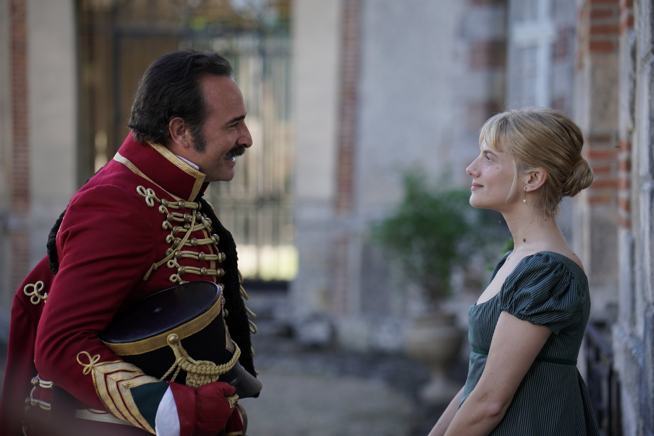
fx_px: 1544
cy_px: 218
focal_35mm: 85
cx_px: 327
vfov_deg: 16.1
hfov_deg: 23.9
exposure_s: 1/400
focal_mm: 85
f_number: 2.2
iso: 100
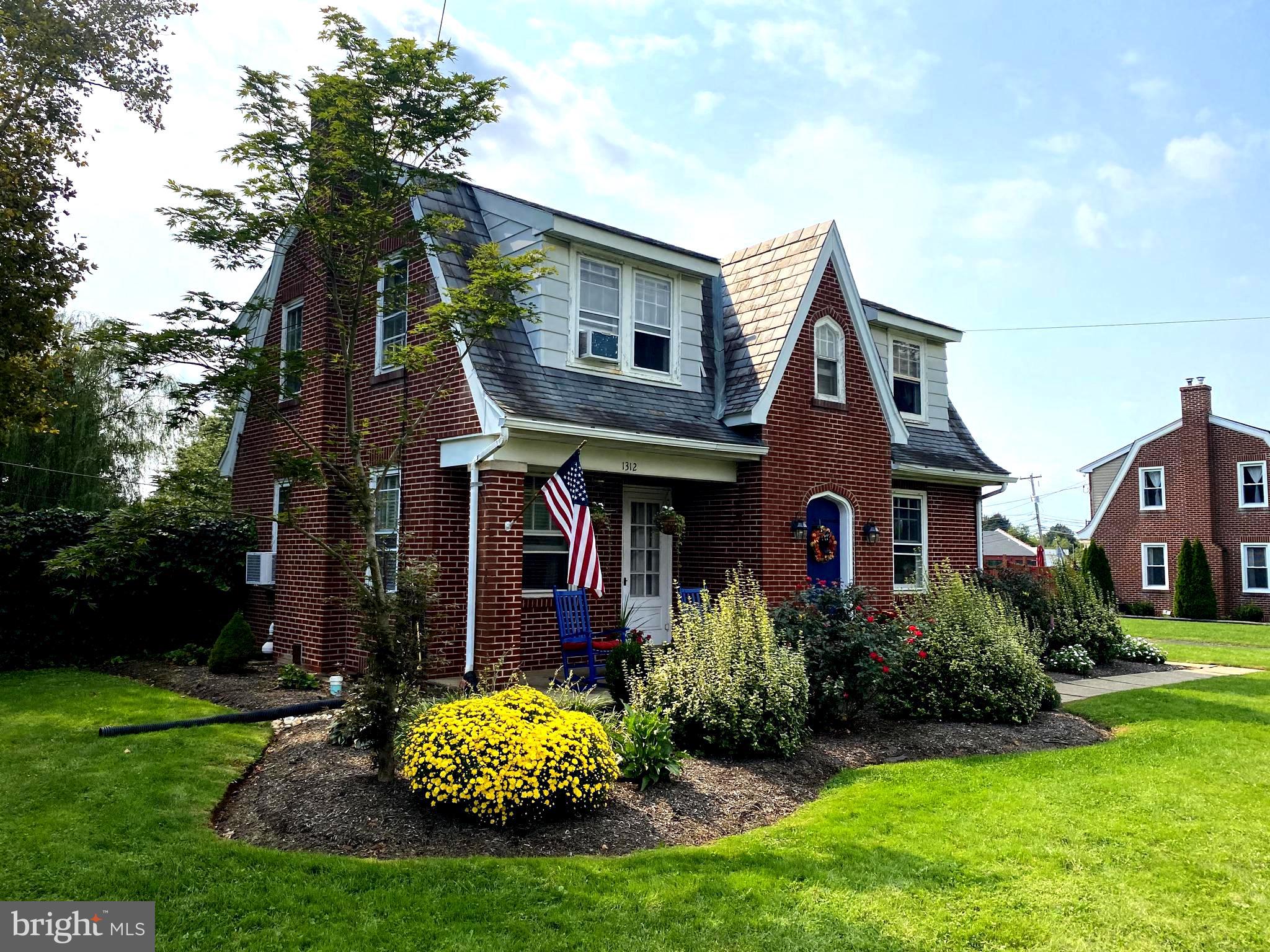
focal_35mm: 26
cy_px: 476
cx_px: 635
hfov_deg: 67.3
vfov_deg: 53.1
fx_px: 954
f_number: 1.8
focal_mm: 4.25
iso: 32
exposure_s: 1/3984
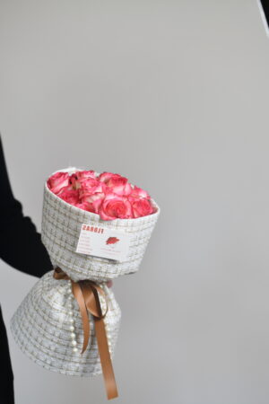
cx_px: 134
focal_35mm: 105
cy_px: 202
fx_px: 1177
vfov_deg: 19.5
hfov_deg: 13.0
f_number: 2.8
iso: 320
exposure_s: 1/200
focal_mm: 105
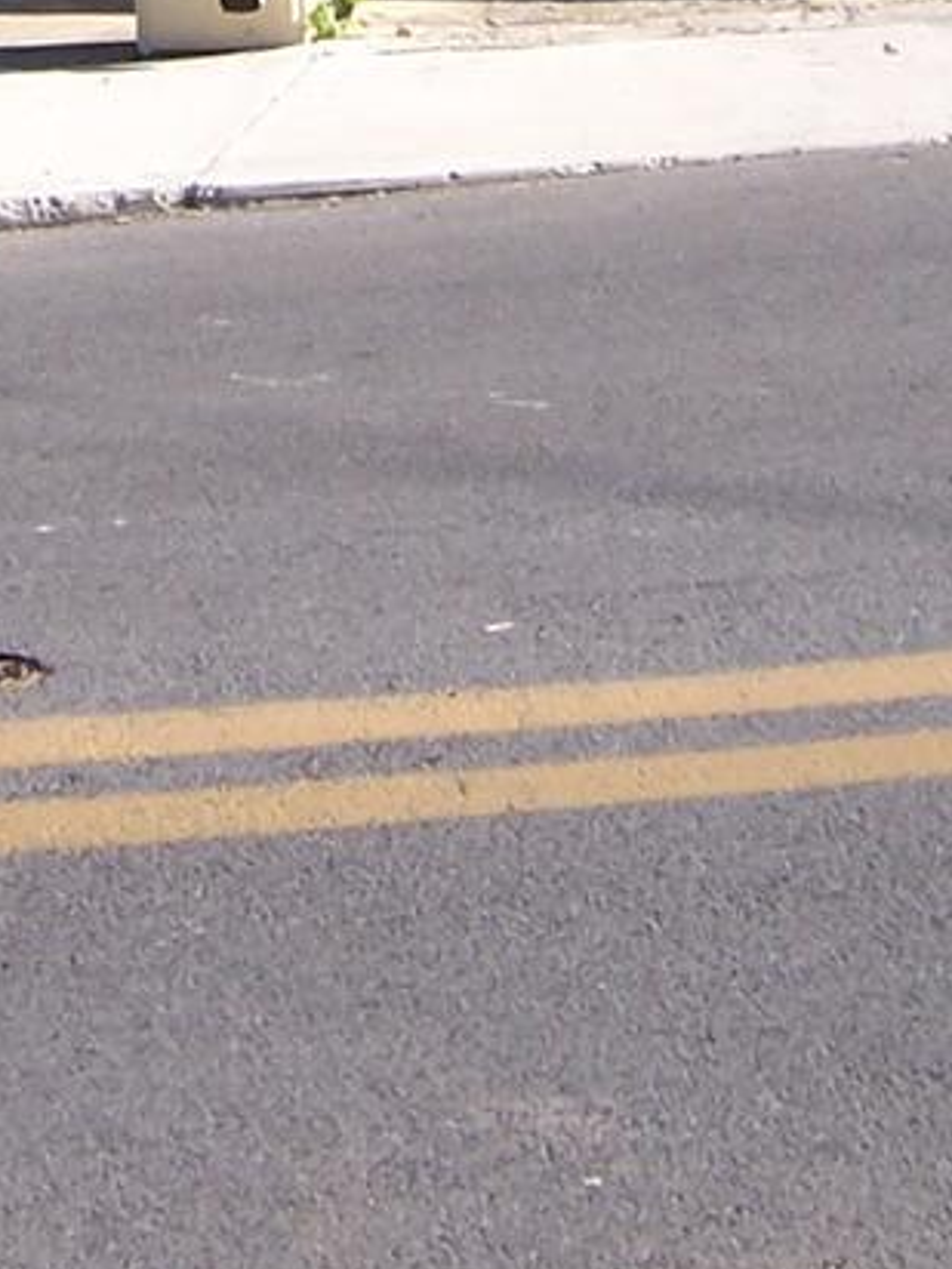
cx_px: 71
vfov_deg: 15.1
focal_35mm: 123
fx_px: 4510
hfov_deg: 12.0
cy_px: -465
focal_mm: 5.5
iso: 80
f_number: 3.4
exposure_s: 1/350
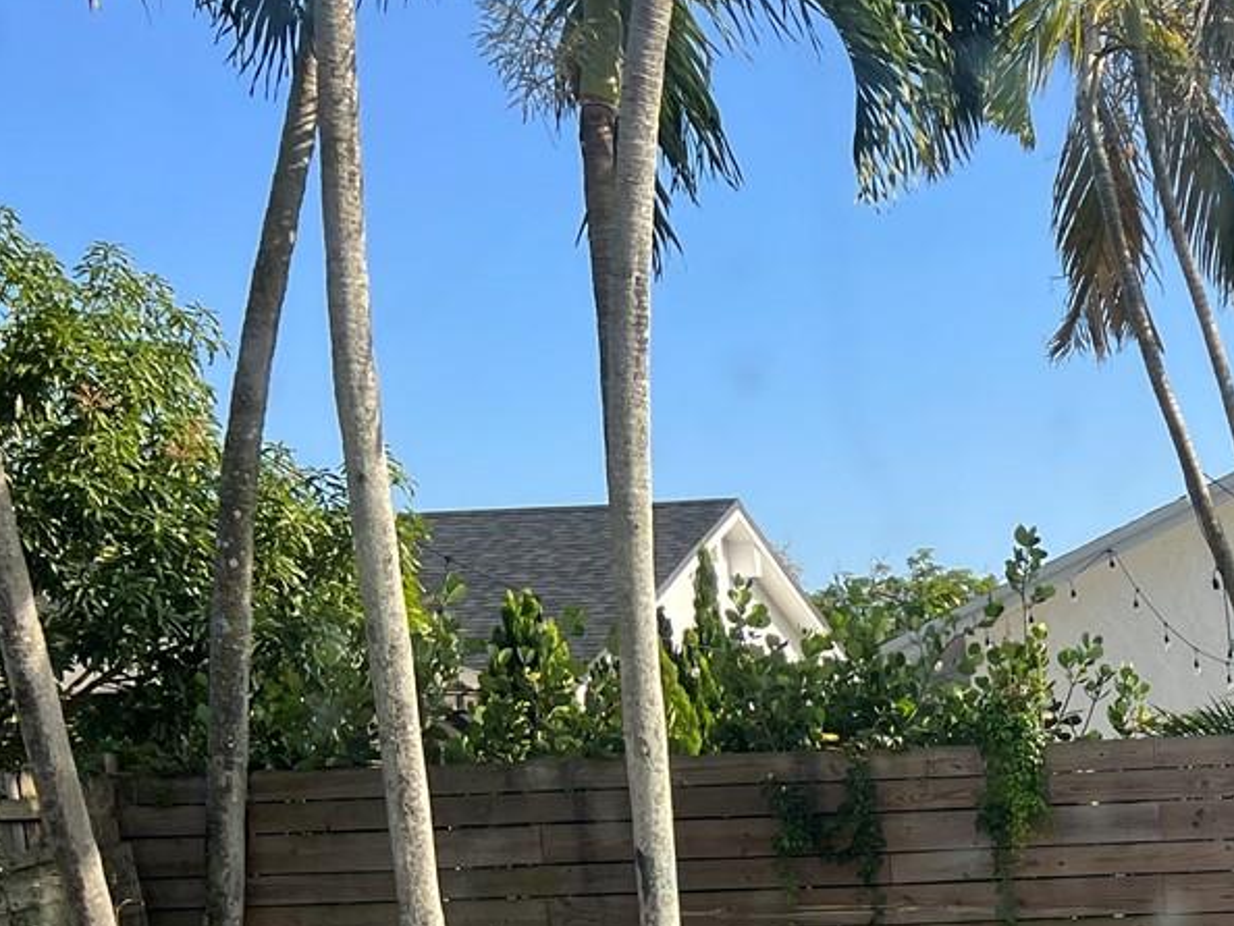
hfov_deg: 24.6
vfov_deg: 19.5
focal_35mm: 70
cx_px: 1552
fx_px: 2496
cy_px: 1188
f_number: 1.5
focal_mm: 5.7
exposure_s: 1/1511
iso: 50
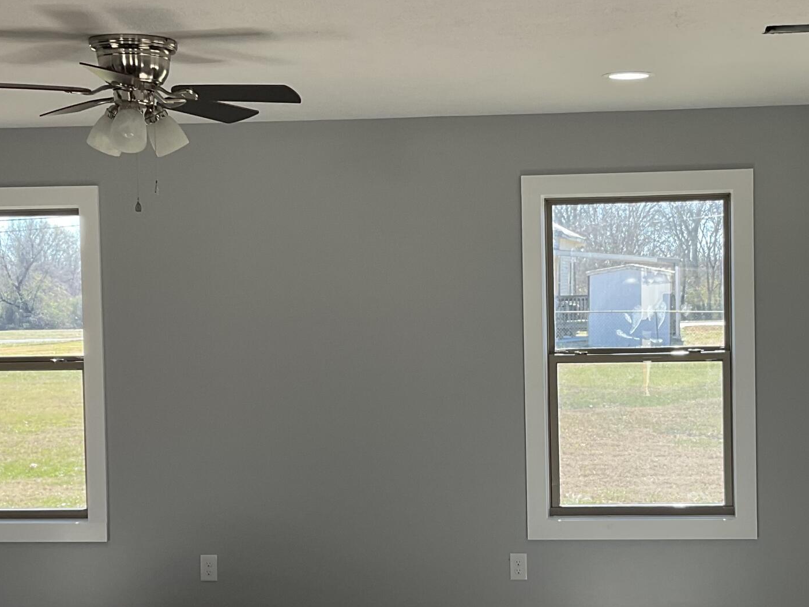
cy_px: 366
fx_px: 1449
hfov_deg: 31.0
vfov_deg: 23.6
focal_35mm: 62
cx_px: 530
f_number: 1.8
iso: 16
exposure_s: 1/142
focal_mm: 3
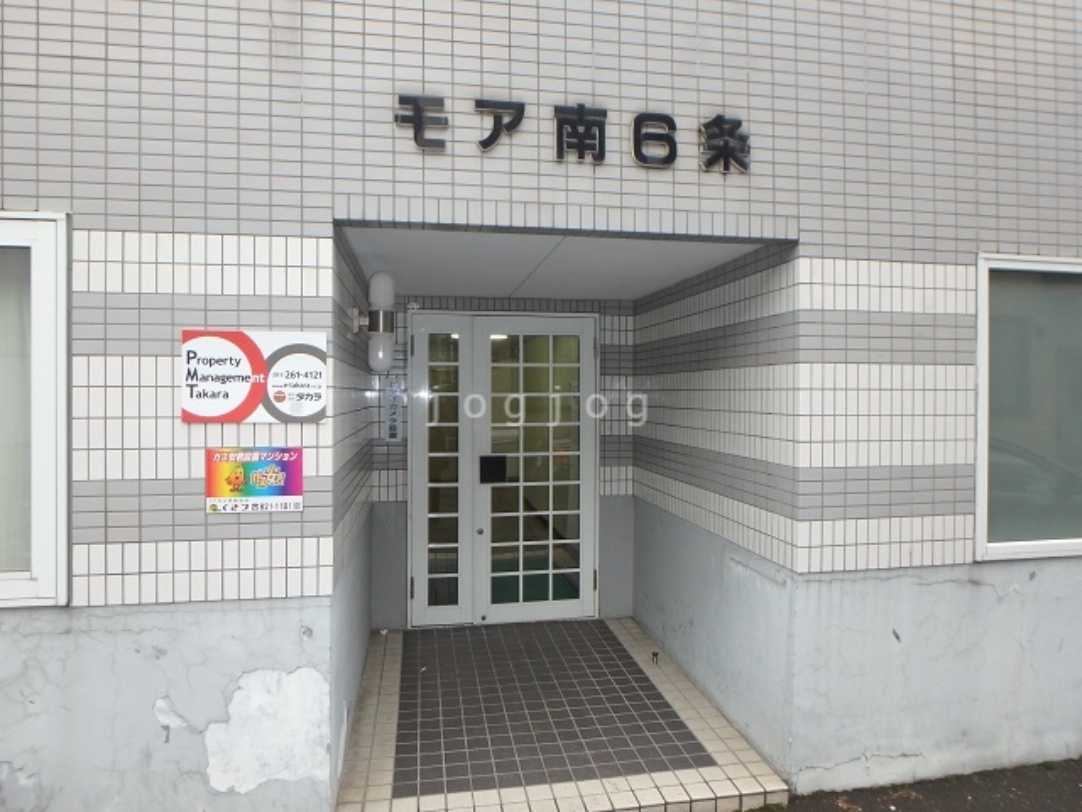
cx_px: 541
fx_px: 656
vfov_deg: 63.4
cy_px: 406
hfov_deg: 79.0
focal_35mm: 21
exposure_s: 1/40
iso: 200
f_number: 3.5
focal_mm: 3.7
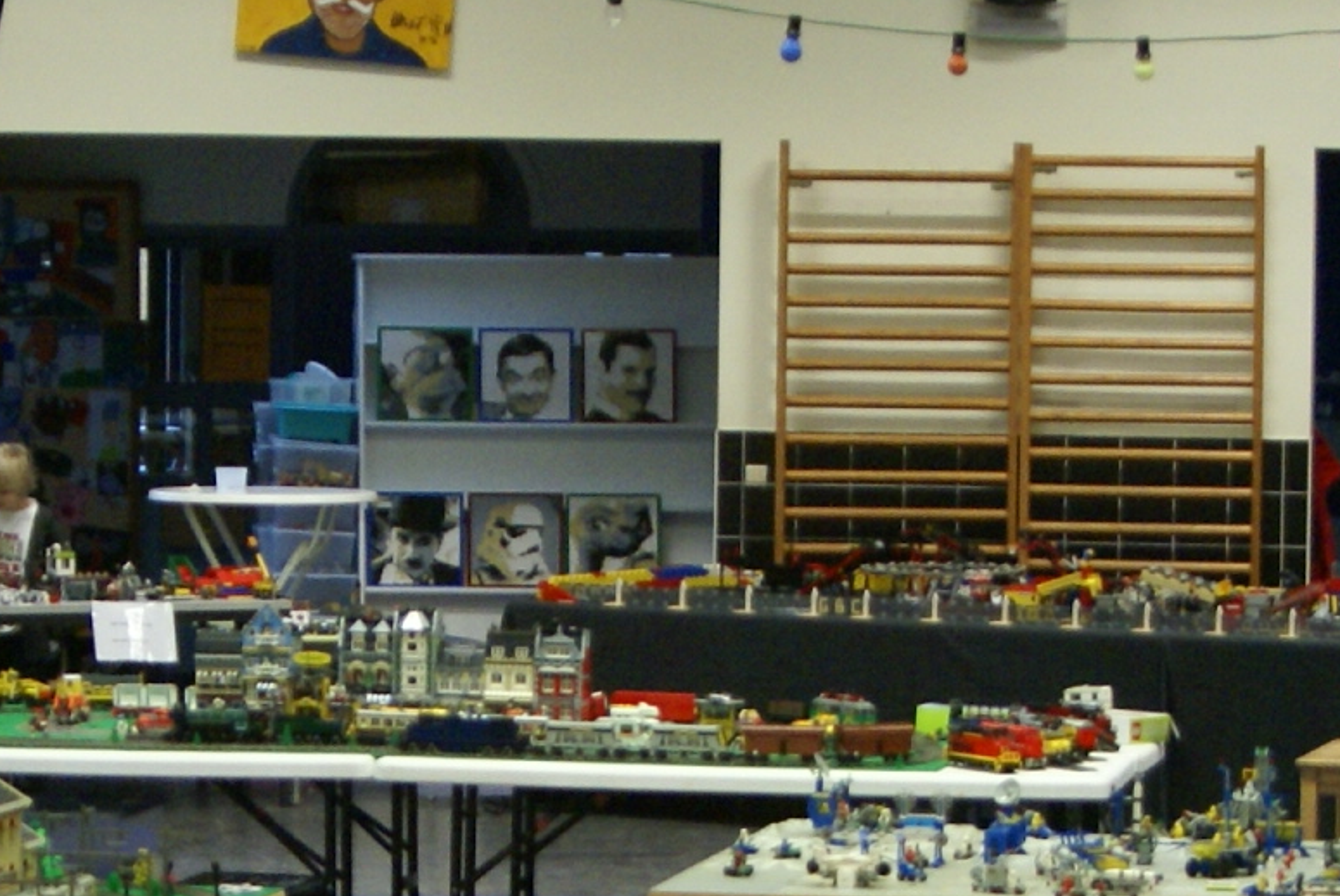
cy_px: 713
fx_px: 5848
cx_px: 597
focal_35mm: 157
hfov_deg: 13.1
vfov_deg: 8.7
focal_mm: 28
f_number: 4
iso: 400
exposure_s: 1/20
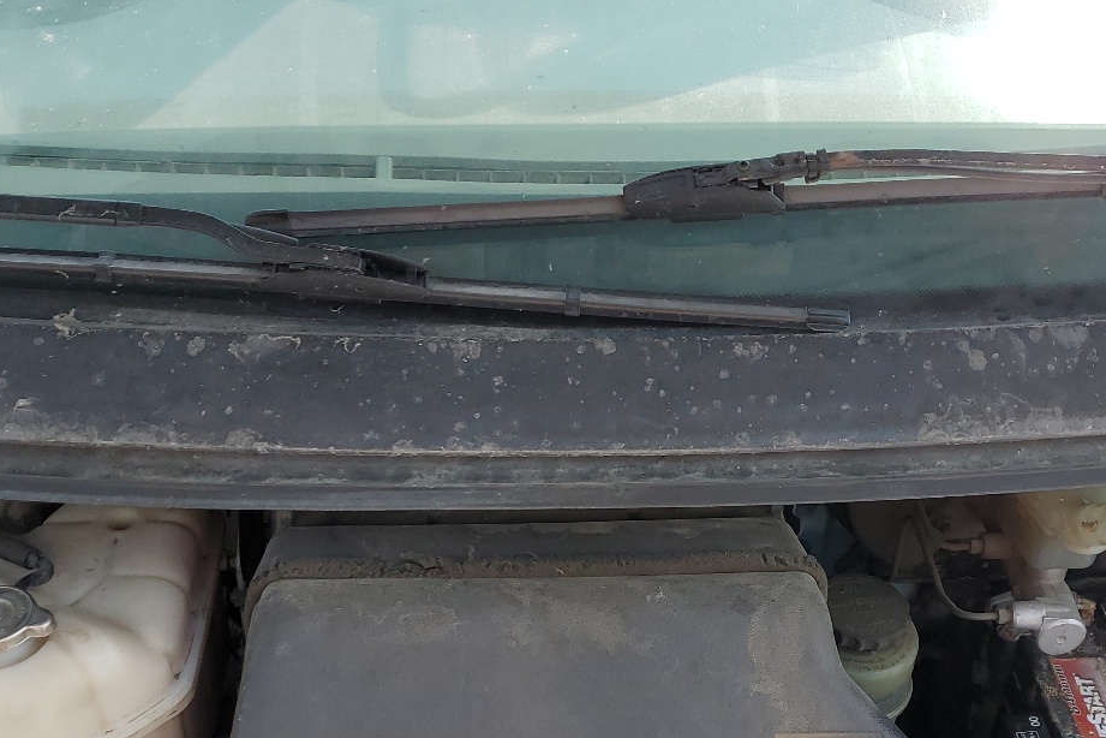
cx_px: 606
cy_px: 537
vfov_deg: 28.3
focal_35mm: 47
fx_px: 1444
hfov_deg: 41.9
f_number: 1.5
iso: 50
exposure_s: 1/1667
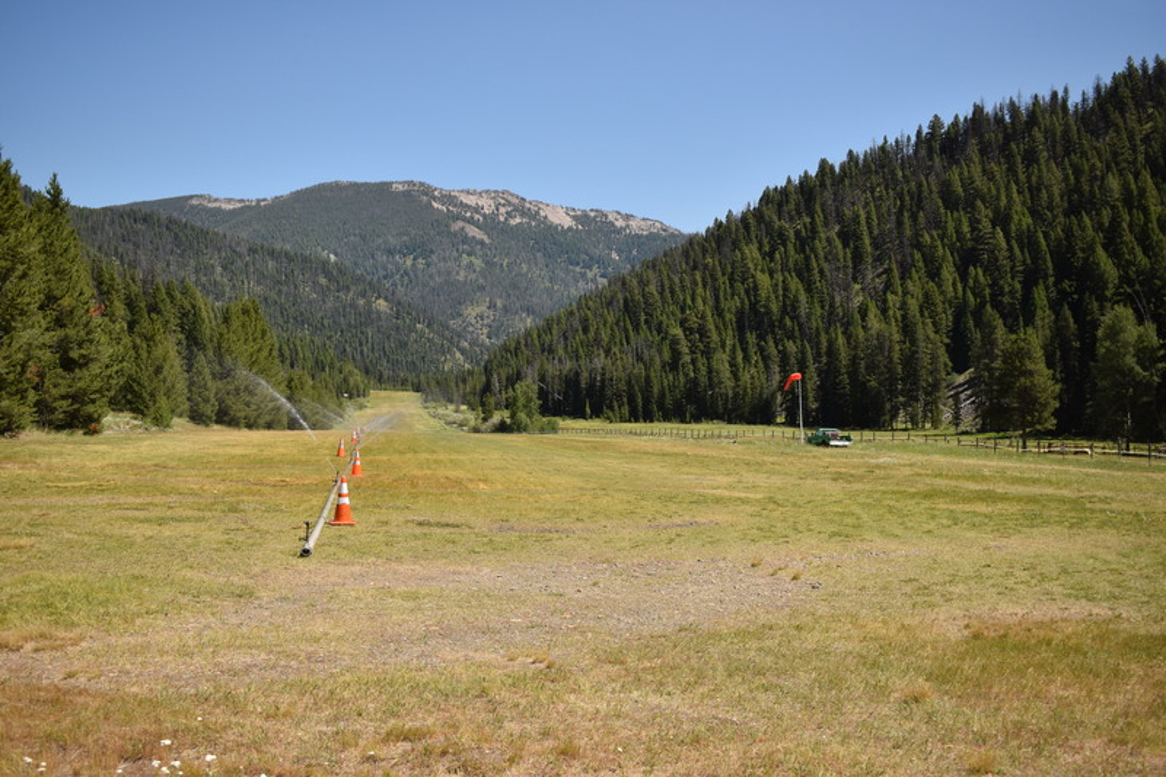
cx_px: 583
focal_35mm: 39
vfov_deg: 34.2
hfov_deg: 49.6
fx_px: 1263
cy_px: 388
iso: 640
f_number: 5.6
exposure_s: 1/4000
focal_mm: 26
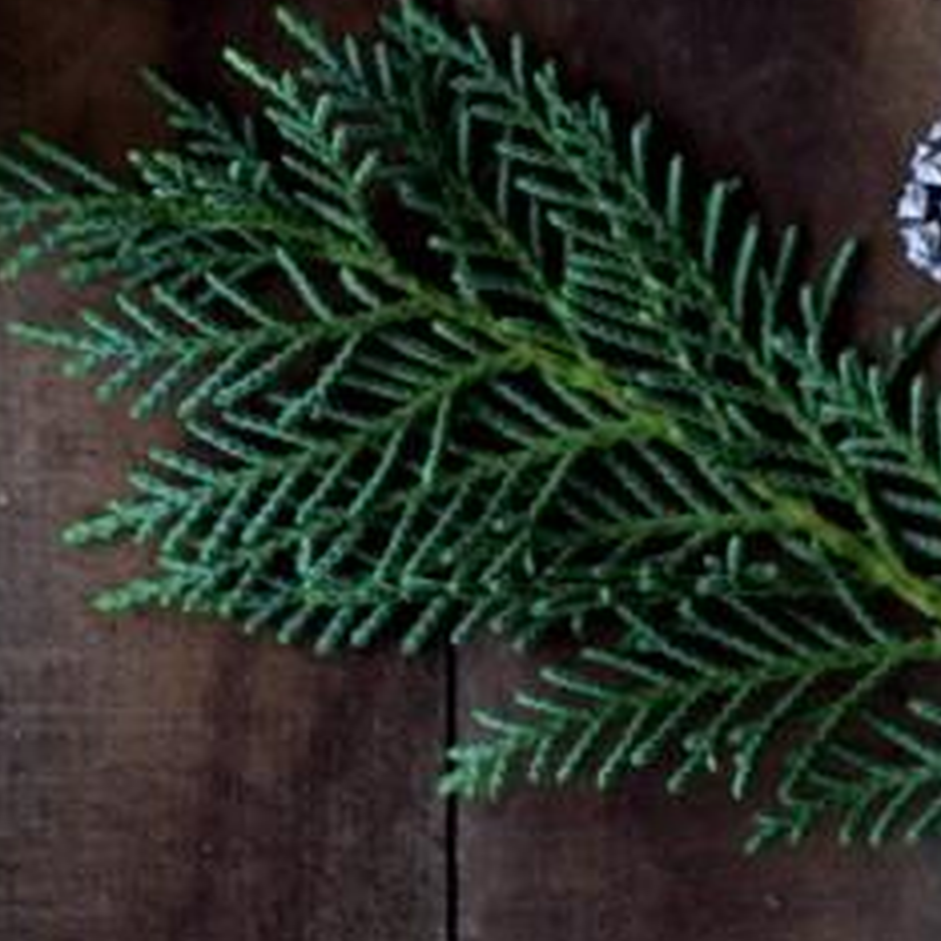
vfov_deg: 6.1
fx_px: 8581
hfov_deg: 6.3
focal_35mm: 279
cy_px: -1029
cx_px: -22
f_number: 3.5
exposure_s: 1/60
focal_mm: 50
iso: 160
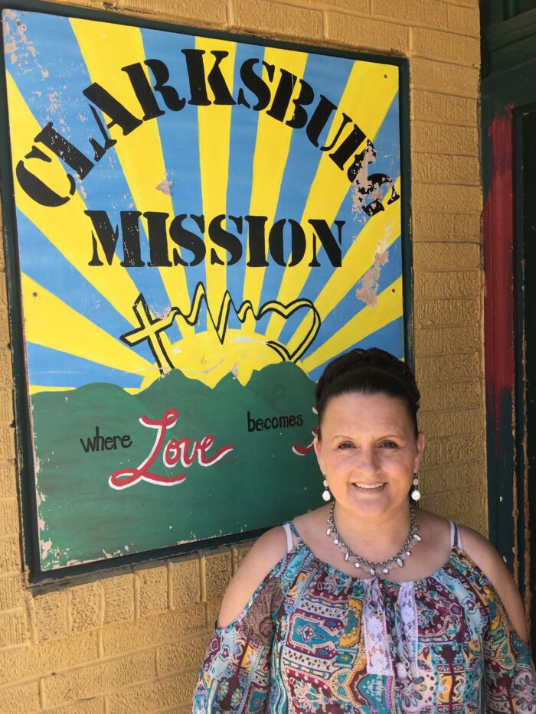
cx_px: 268
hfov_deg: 48.2
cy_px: 357
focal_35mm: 29
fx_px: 599
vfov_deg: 61.7
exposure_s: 1/207
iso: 25
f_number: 2.2
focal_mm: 4.15
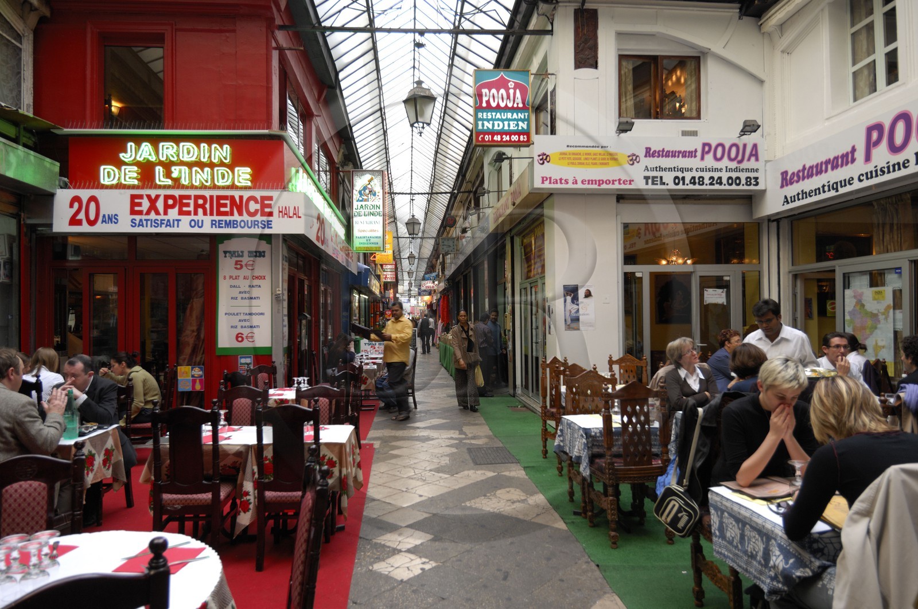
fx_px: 573
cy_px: 304
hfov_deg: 77.4
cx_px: 459
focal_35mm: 22
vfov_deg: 56.0
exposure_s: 1/40
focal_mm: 15
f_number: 5
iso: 200
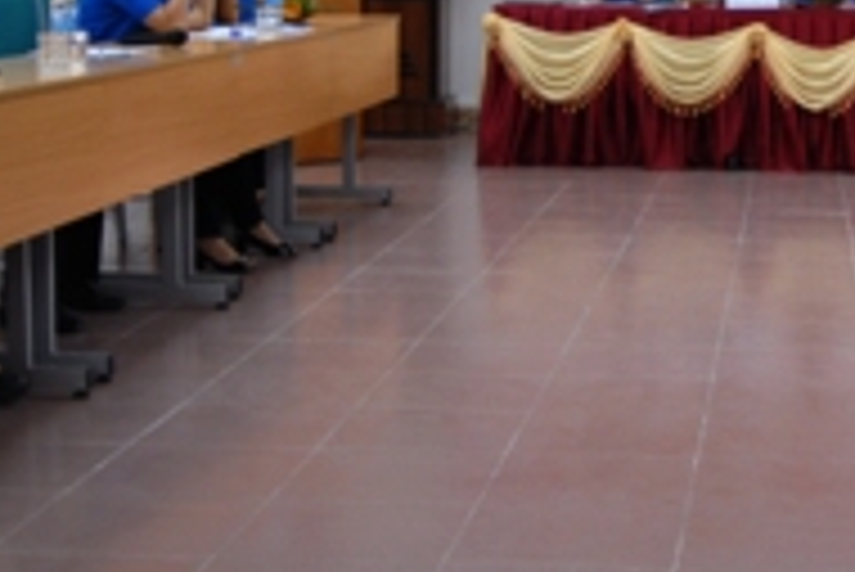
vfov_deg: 16.0
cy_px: 124
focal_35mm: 85
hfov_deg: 23.3
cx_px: 752
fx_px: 2020
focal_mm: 24
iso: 200
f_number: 3.5
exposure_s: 1/20
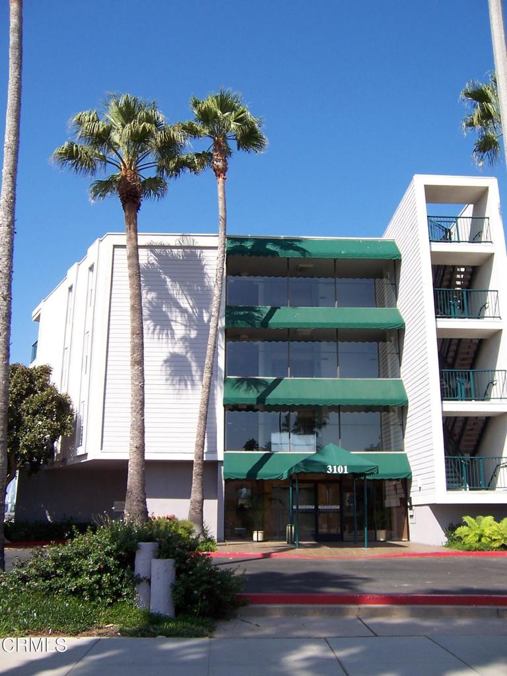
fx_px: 644
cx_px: 254
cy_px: 338
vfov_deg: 55.4
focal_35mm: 33
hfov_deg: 42.9
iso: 80
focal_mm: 5.5
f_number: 3.4
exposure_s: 1/750
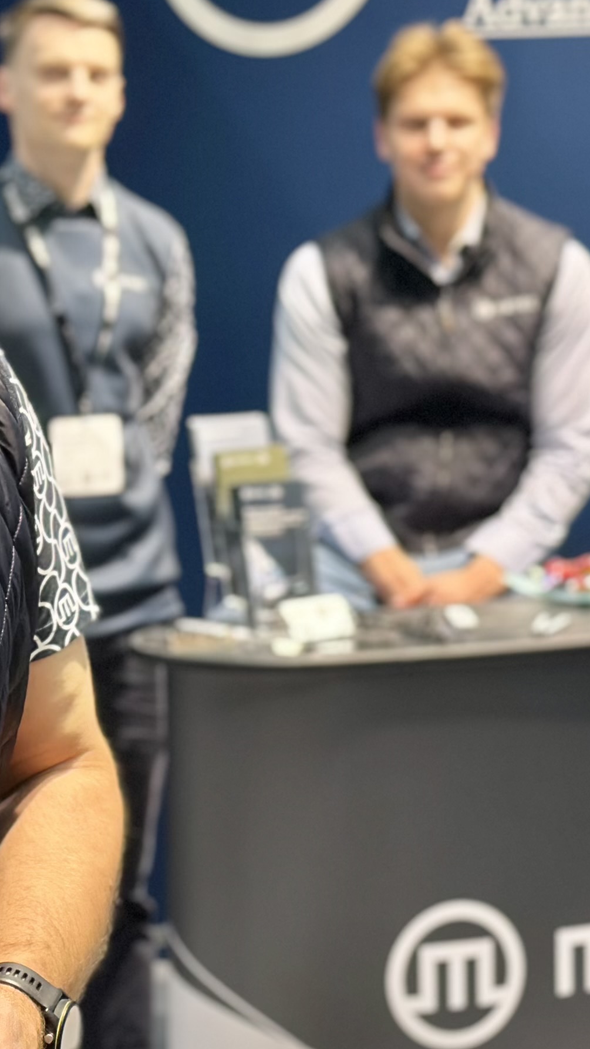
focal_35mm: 118
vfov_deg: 18.2
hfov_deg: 10.3
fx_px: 3282
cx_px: 197
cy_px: 548
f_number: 1.78
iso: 200
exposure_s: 1/94
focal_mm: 6.86
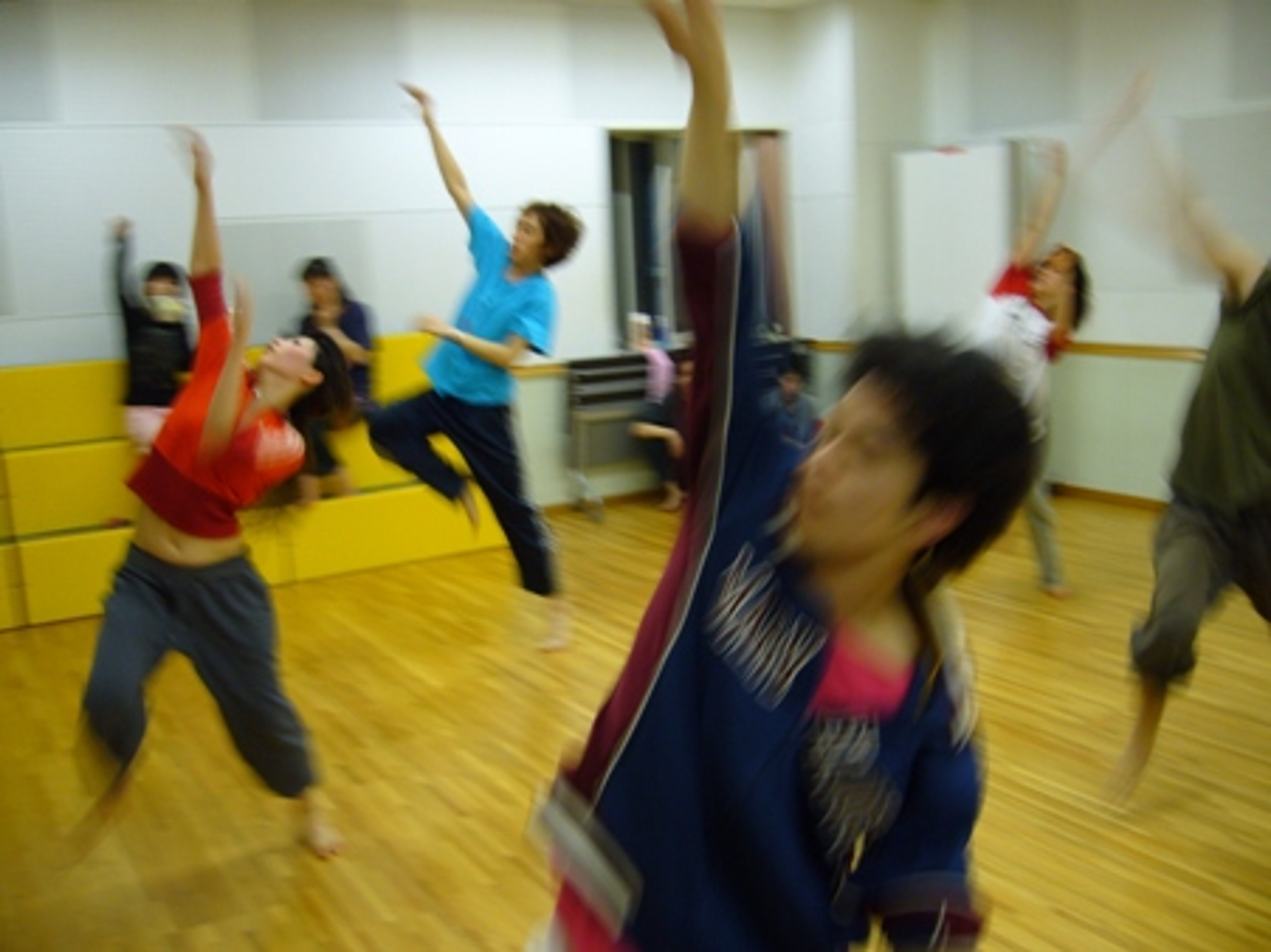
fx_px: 1285
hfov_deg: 52.6
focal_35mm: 35
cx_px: 636
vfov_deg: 40.7
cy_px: 476
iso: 100
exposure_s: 1/15
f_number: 2.8
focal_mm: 5.8
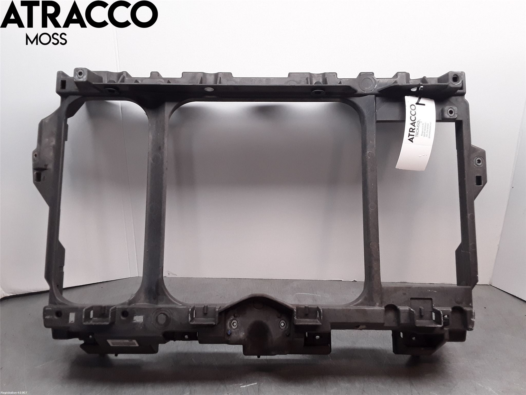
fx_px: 425
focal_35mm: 28
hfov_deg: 63.4
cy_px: 198
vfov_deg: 49.7
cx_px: 263
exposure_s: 1/100
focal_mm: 2.91
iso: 64
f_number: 1.9
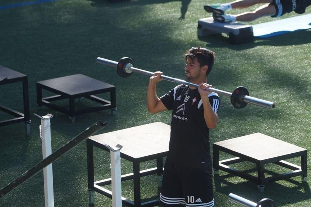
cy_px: 104
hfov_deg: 10.2
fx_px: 1749
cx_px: 156
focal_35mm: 202
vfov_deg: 6.8
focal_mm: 135
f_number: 5
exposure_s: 1/250
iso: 100
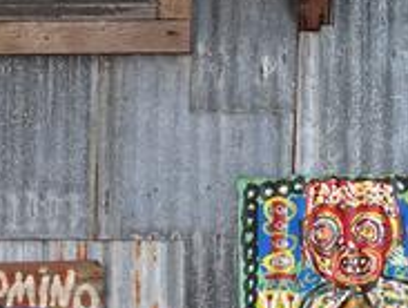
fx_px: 2433
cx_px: 36
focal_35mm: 206
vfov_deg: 7.2
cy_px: 290
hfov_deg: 9.5
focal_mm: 17.8
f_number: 3.5
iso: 100
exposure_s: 1/250
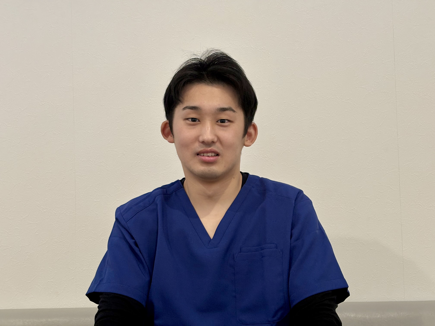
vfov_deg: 28.0
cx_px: 218
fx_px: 653
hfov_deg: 36.8
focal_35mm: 52
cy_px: 163
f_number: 1.6
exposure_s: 1/40
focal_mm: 5.96
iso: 200
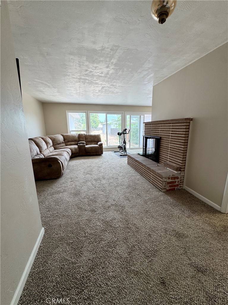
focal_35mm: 14
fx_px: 123
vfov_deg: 102.1
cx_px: 114
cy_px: 152
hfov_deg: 85.7
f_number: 2.2
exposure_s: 1/120
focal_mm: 2.22
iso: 50
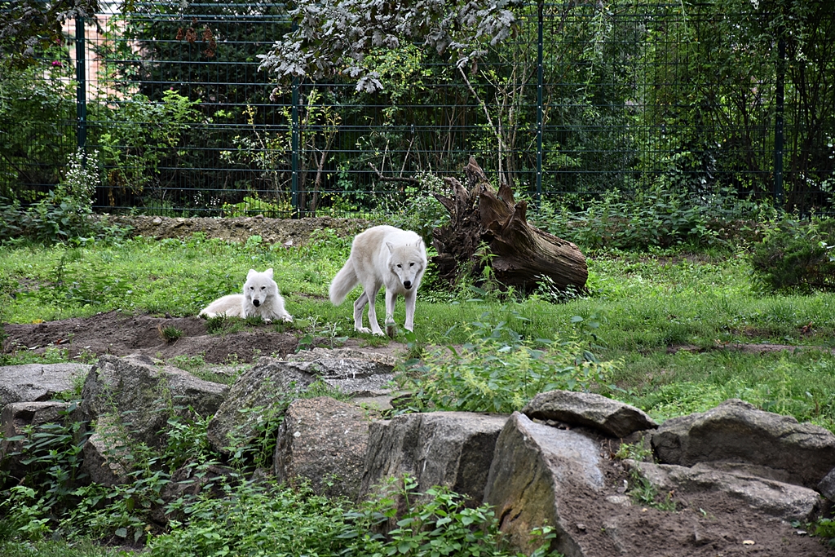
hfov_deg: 12.2
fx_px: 3897
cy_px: 278
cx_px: 418
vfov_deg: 8.2
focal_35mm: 168
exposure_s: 1/60
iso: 500
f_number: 5.6
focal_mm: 112
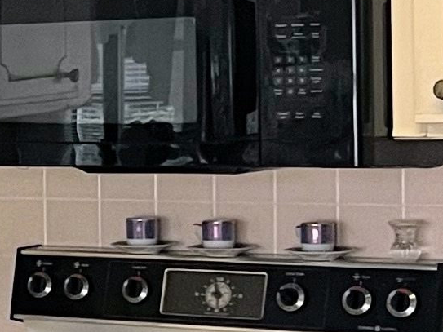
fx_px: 2469
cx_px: -661
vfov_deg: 7.7
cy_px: 190
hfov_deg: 9.1
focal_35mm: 193
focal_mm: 5.7
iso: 125
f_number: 1.5
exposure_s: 1/60
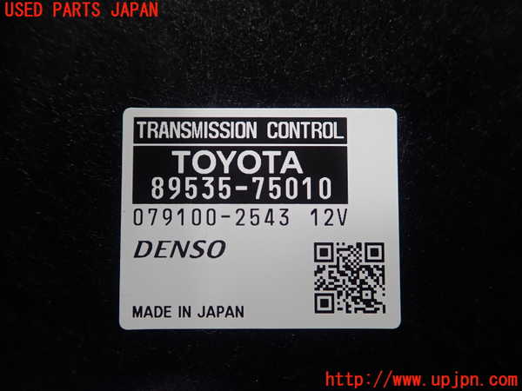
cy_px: 196
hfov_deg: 60.0
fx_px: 452
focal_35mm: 30
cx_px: 261
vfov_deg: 46.8
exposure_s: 1/125
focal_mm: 5.5
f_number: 2.3
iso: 250
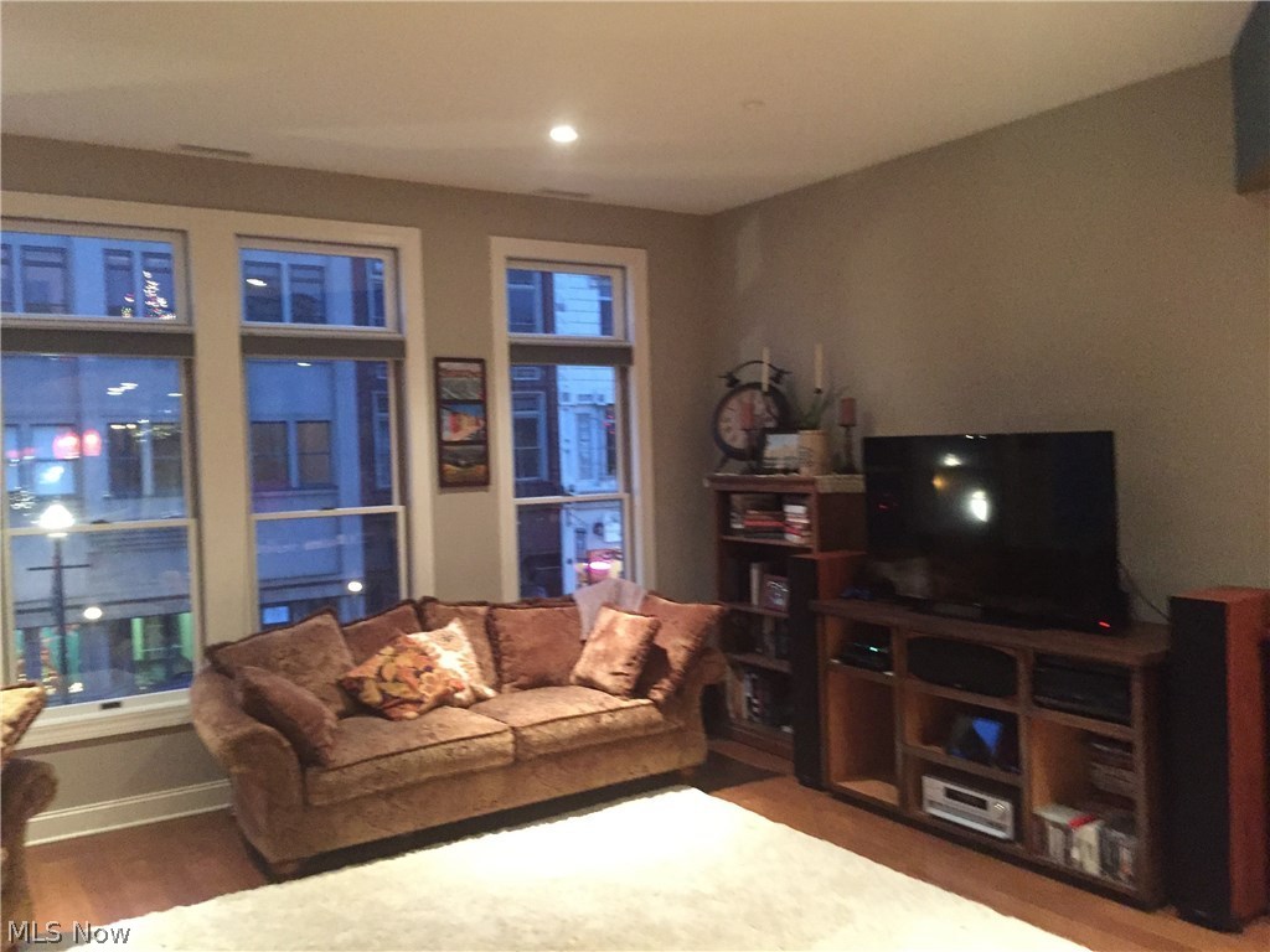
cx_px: 635
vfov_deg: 48.2
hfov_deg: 61.7
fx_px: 1064
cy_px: 476
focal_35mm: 29
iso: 320
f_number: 2.2
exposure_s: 1/15
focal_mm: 4.15
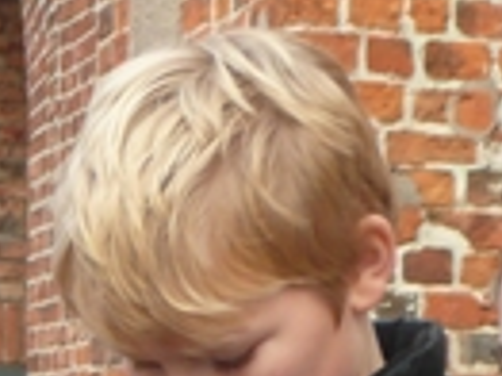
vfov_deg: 4.1
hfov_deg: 5.5
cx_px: -249
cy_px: 969
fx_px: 5143
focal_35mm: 355
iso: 100
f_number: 4.5
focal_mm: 10.2
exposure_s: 1/50
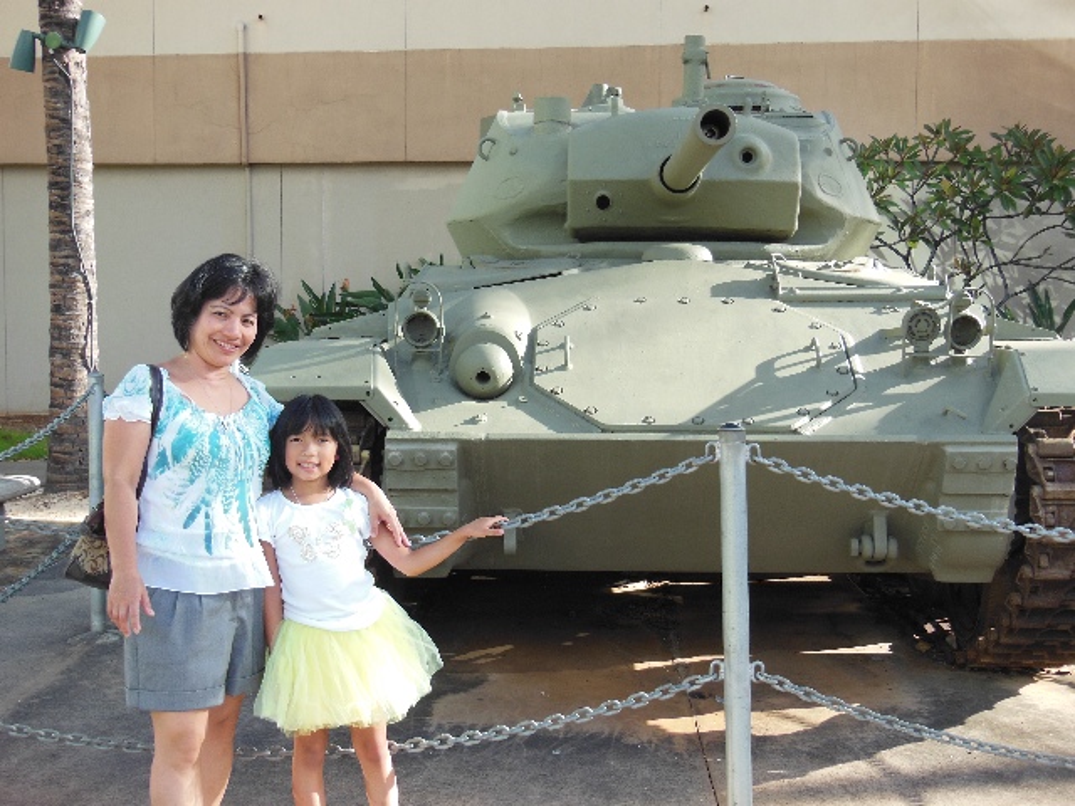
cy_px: 403
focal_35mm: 45
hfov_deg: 42.1
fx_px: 1397
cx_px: 538
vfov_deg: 32.2
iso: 125
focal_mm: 8
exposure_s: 1/125
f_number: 4.4
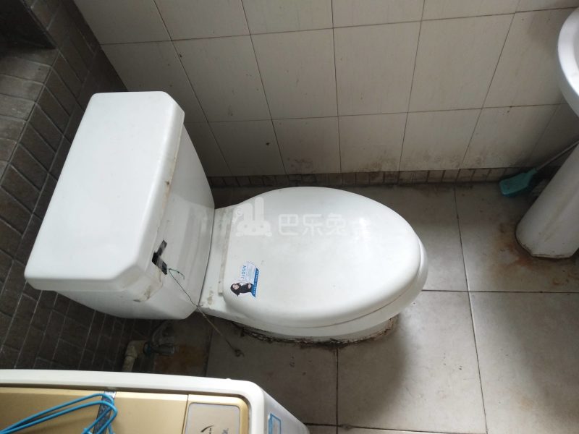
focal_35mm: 26
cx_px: 290
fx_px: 435
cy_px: 217
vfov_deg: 53.1
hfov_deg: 67.3
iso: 100
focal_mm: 3.88
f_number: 2
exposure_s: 1/50
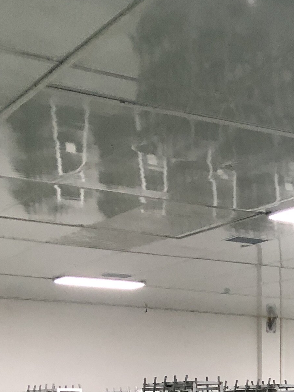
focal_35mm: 94
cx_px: 493
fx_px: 1064
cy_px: 443
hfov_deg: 14.3
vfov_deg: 19.9
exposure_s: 1/15
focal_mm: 4
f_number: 1.8
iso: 64
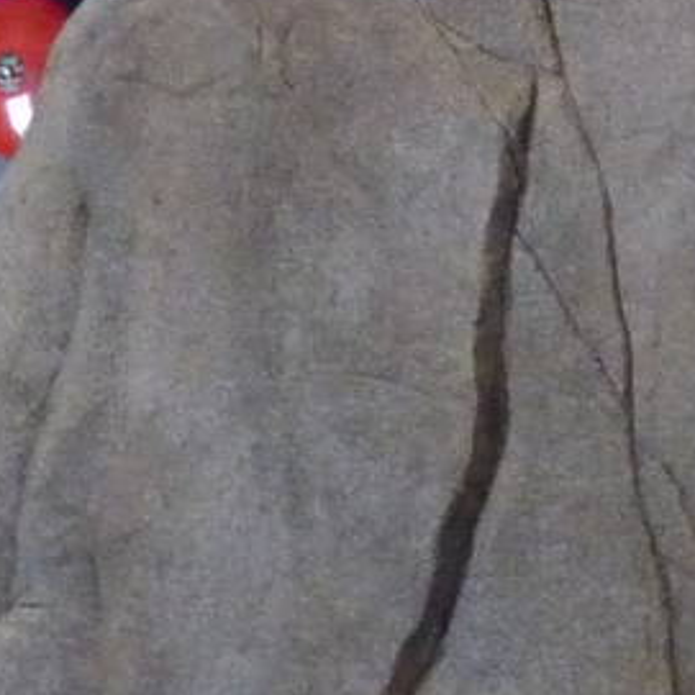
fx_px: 3316
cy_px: 1131
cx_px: 1216
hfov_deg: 11.2
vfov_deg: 11.3
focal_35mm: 146
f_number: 3.3
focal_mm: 4.7
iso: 800
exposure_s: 1/20
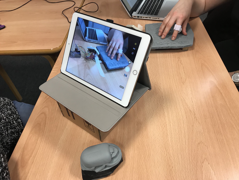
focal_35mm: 28
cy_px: 90
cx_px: 120
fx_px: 193
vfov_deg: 49.7
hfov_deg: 63.4
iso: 40
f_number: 1.8
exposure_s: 1/33
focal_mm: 3.99
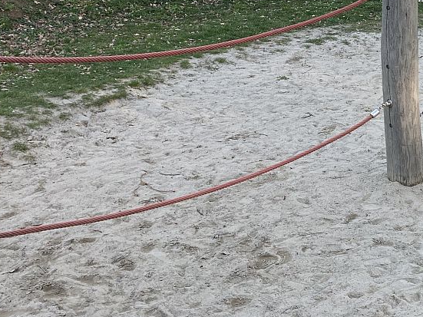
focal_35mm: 61
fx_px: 745
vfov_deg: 22.9
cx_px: 376
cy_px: -10
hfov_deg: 30.4
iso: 20
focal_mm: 3.99
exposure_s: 1/122
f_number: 1.8
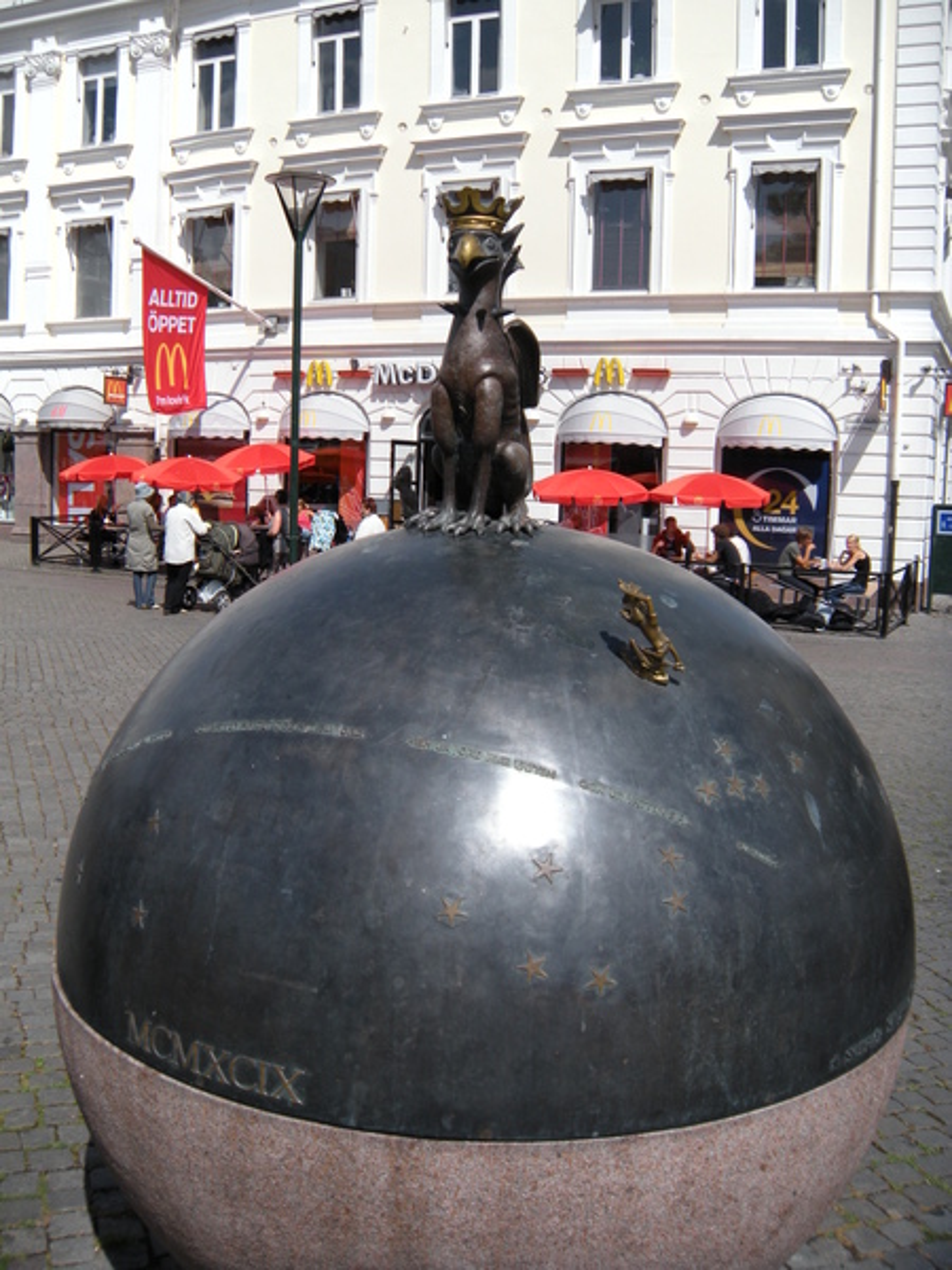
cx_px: 476
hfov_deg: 40.7
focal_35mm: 35
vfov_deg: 52.6
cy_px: 635
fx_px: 1283
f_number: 3.8
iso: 64
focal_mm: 5.9
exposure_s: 1/969
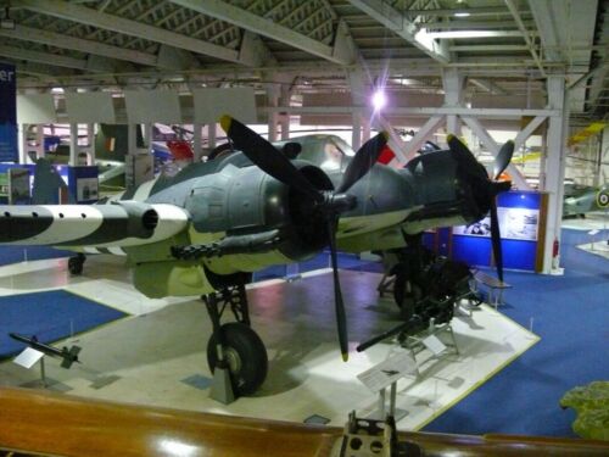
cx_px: 304
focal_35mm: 35
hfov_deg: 52.6
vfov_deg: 40.7
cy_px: 228
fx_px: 616
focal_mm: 7.4
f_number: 2.8
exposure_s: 1/20
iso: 800
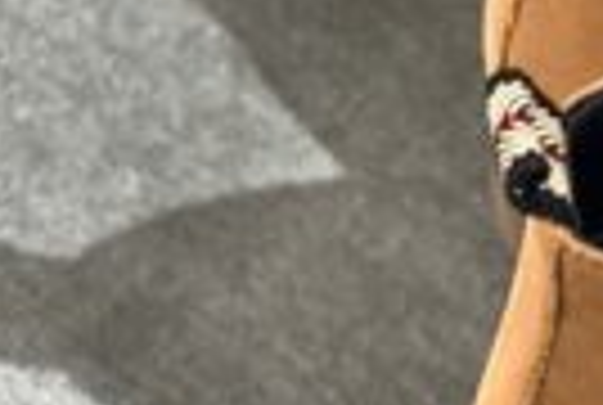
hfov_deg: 4.3
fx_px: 8008
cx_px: 1251
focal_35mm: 477
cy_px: 310
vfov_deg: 2.9
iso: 160
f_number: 2.8
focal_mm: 9
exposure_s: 1/40
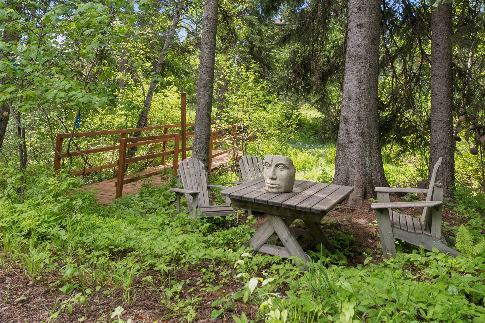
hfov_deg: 67.4
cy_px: 162
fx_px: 364
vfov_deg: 47.9
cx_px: 242
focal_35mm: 27
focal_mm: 18
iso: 100
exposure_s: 1/60
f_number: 6.3
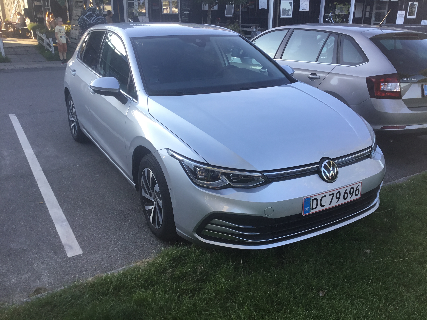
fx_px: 382
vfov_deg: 45.4
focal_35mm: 31
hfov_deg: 58.4
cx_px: 214
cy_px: 160
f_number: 2.4
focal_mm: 3.3
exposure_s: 1/162
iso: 25
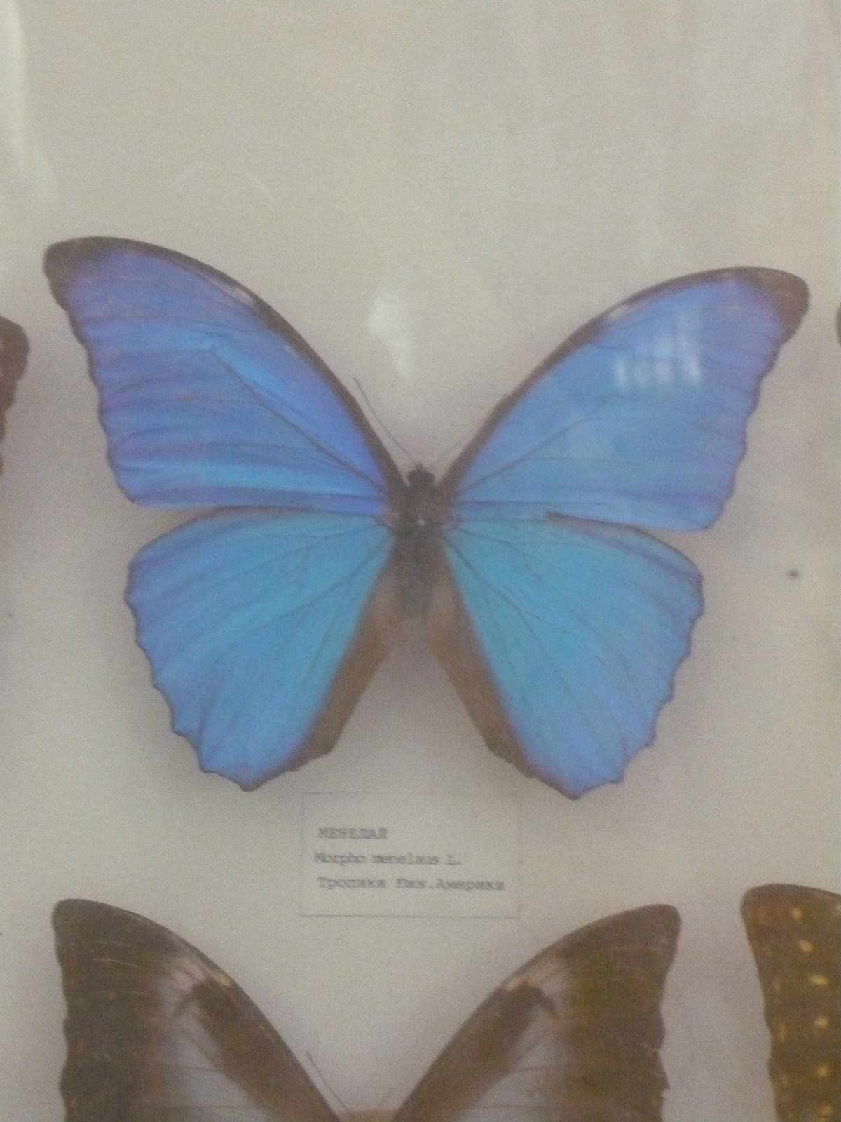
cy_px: 561
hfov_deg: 14.8
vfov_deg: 19.6
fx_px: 3239
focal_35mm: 100
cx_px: 420
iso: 800
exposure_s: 1/13
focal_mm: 16.5
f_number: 5.1
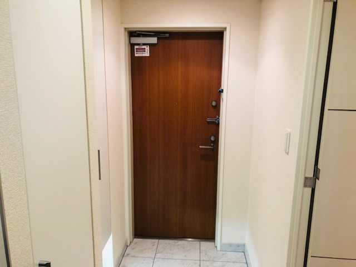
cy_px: 134
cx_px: 178
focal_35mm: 28
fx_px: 288
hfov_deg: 63.4
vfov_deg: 49.7
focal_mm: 3.99
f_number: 1.8
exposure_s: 1/25
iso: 32
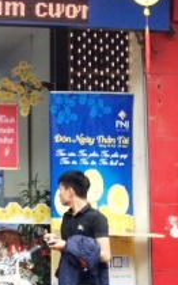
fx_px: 614
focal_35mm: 79
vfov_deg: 26.2
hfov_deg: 14.8
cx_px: -125
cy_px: 148
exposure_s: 1/133
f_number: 2.4
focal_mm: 4.28
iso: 50
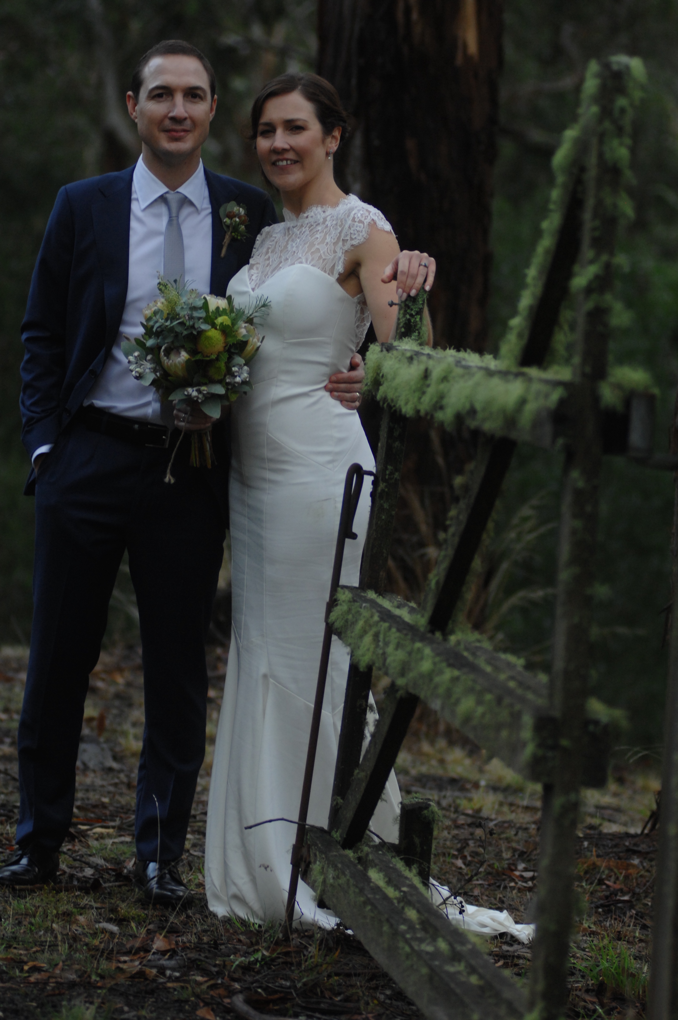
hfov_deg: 9.9
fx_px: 3908
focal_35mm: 138
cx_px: 339
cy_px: 510
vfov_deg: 14.9
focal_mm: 92
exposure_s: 1/100
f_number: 2.8
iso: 400
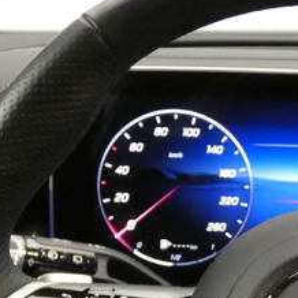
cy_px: 335
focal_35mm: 117
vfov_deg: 14.5
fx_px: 1140
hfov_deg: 14.5
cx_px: 336
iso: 1600
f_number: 3.5
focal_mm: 6.5
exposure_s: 1/20
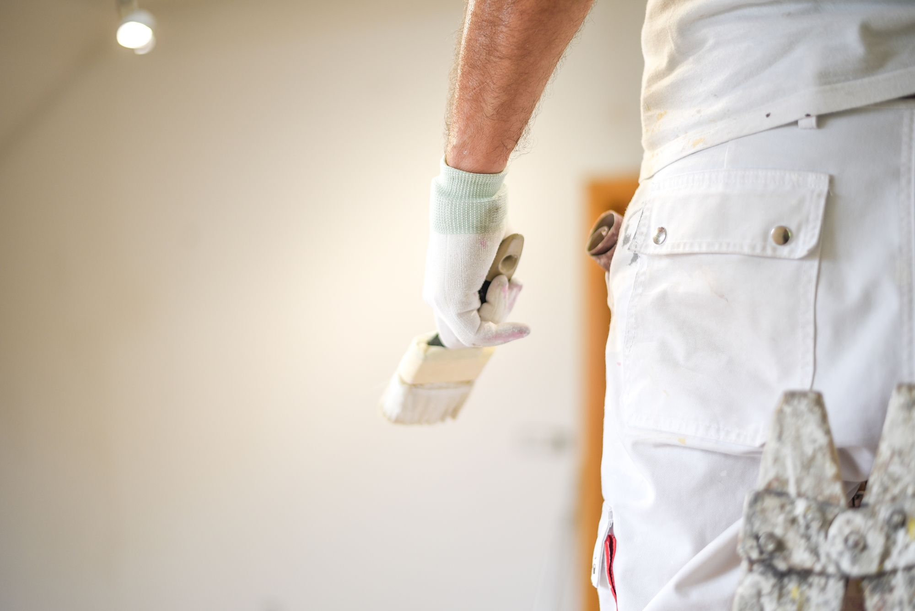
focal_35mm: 50
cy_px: 306
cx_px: 458
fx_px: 1271
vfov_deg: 27.0
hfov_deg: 39.6
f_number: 1.8
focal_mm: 50
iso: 200
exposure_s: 1/160
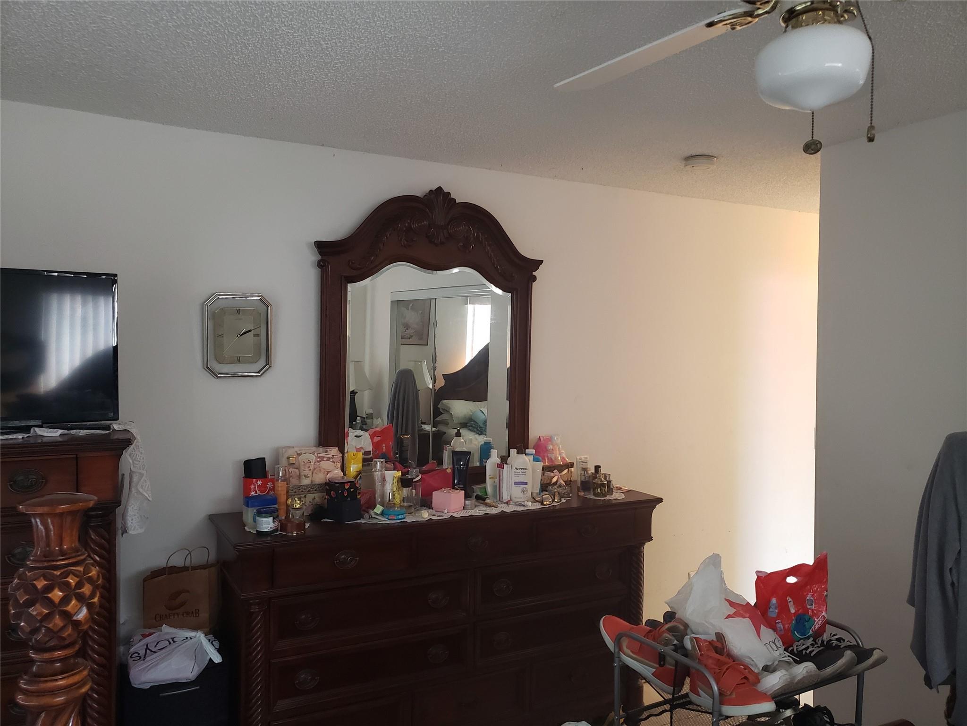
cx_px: 484
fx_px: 726
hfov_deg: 67.3
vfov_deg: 53.1
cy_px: 363
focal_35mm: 26
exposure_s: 1/40
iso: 320
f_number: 1.5
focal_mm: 4.3
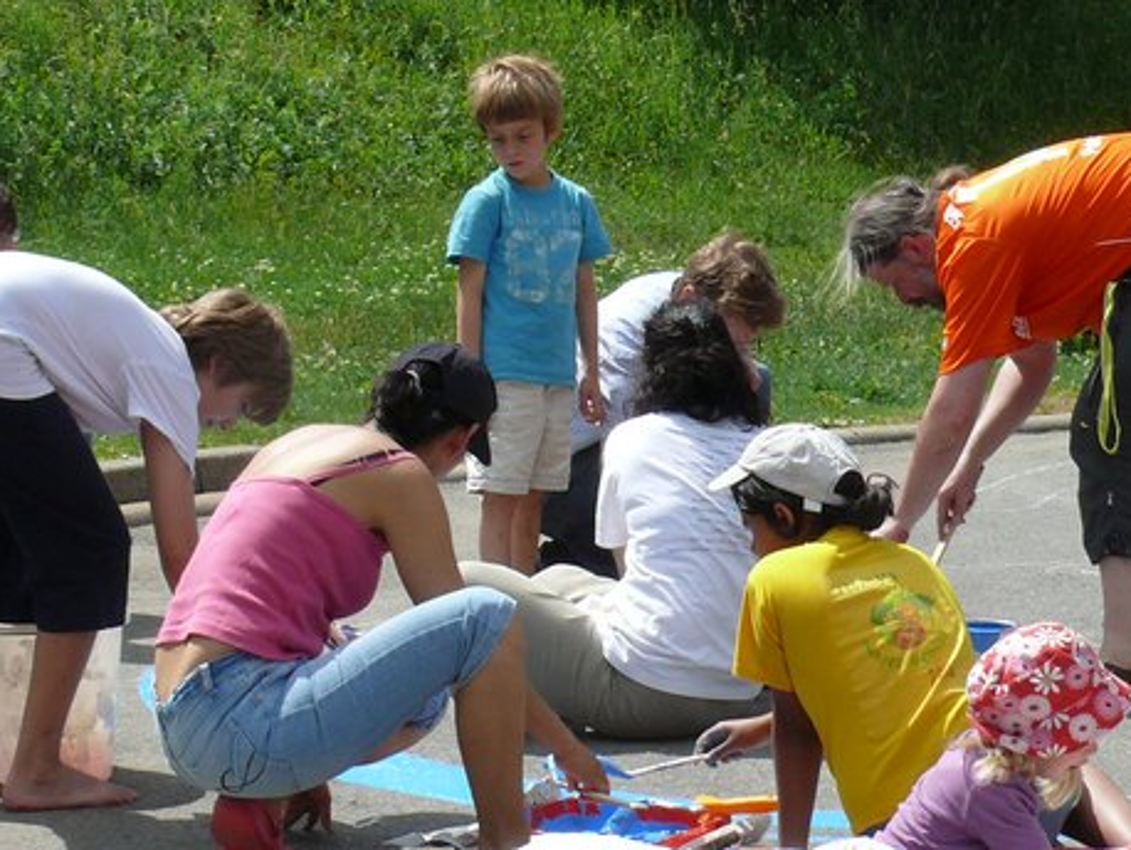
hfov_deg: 16.3
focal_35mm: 120
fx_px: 3923
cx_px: 896
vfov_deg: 12.4
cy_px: 472
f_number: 5.6
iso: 100
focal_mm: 10.2
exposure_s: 1/500
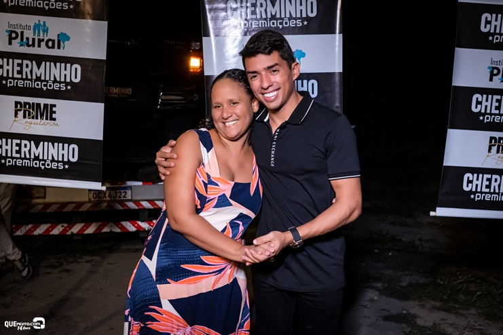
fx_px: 503
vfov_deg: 36.9
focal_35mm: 36
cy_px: 168
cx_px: 252
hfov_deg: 53.1
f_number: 2.8
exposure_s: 1/400
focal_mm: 24
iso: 2500
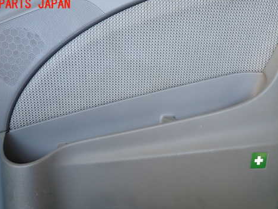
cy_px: 131
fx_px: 257
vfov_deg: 43.8
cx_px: 140
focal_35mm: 32
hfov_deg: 56.8
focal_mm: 4.5
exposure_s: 1/60
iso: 100
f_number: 2
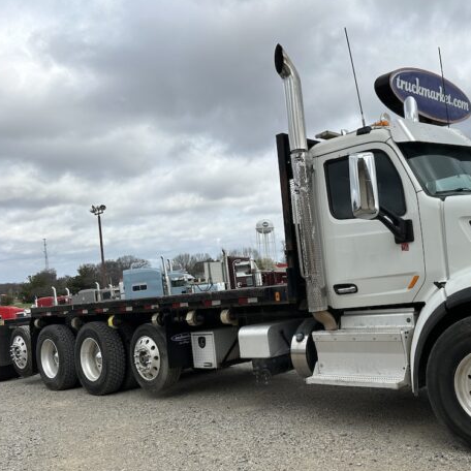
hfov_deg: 46.8
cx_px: 351
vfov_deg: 48.2
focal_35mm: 34
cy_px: 278
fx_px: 523
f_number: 1.78
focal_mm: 6.86
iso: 80
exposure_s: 1/4348
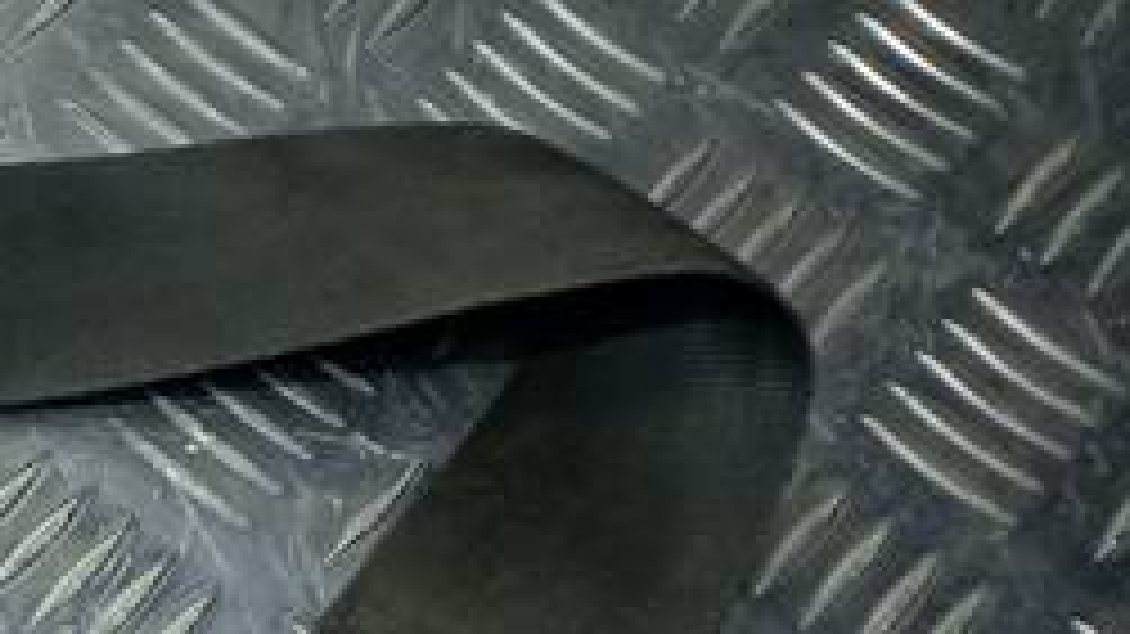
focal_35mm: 111
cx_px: -1080
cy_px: 859
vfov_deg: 10.6
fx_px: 3325
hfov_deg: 15.6
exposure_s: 1/100
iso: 25
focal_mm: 4.6
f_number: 1.8
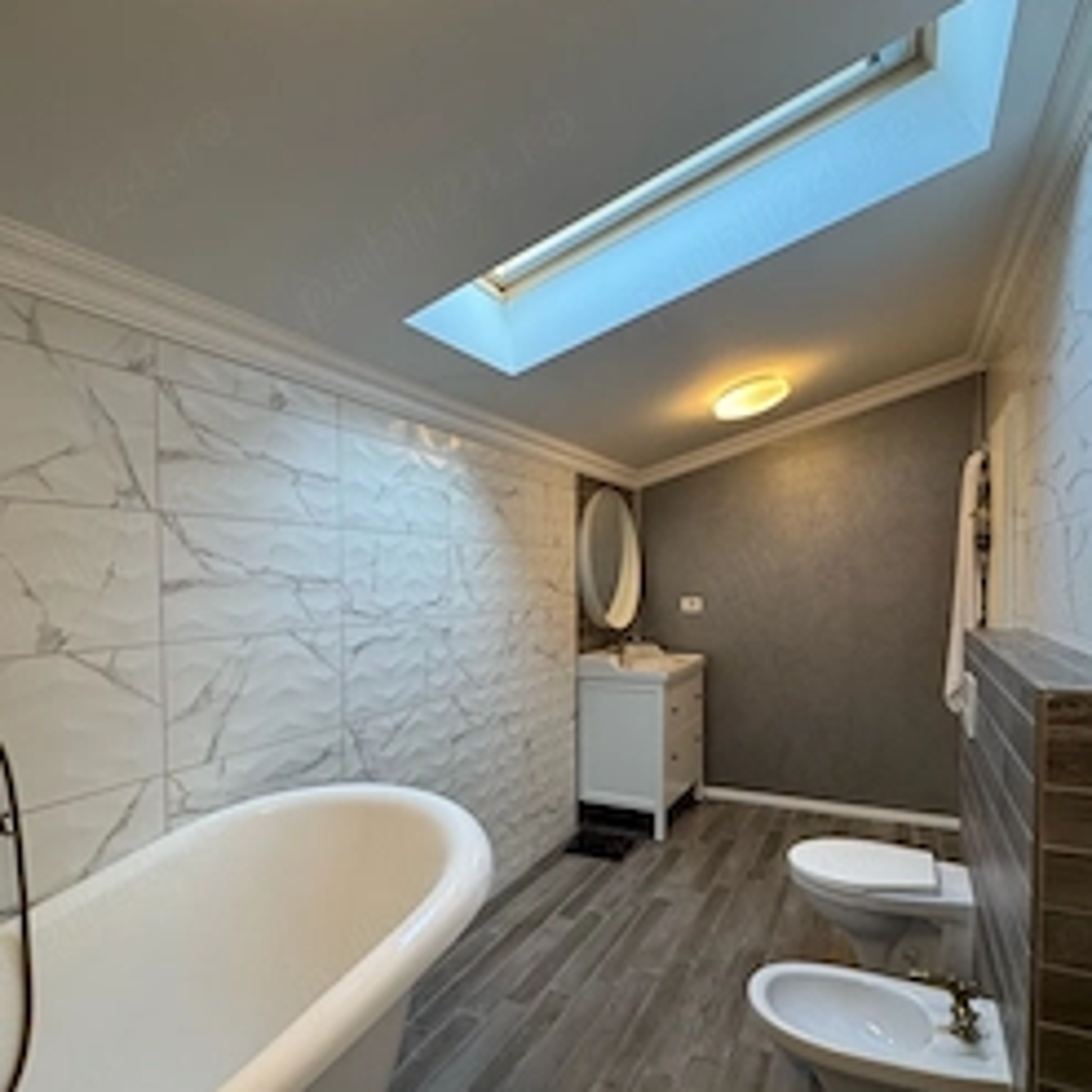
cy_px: 610
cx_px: 522
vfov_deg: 74.5
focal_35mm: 20
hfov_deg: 74.8
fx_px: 714
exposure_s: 1/99
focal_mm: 2.22
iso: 125
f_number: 2.2
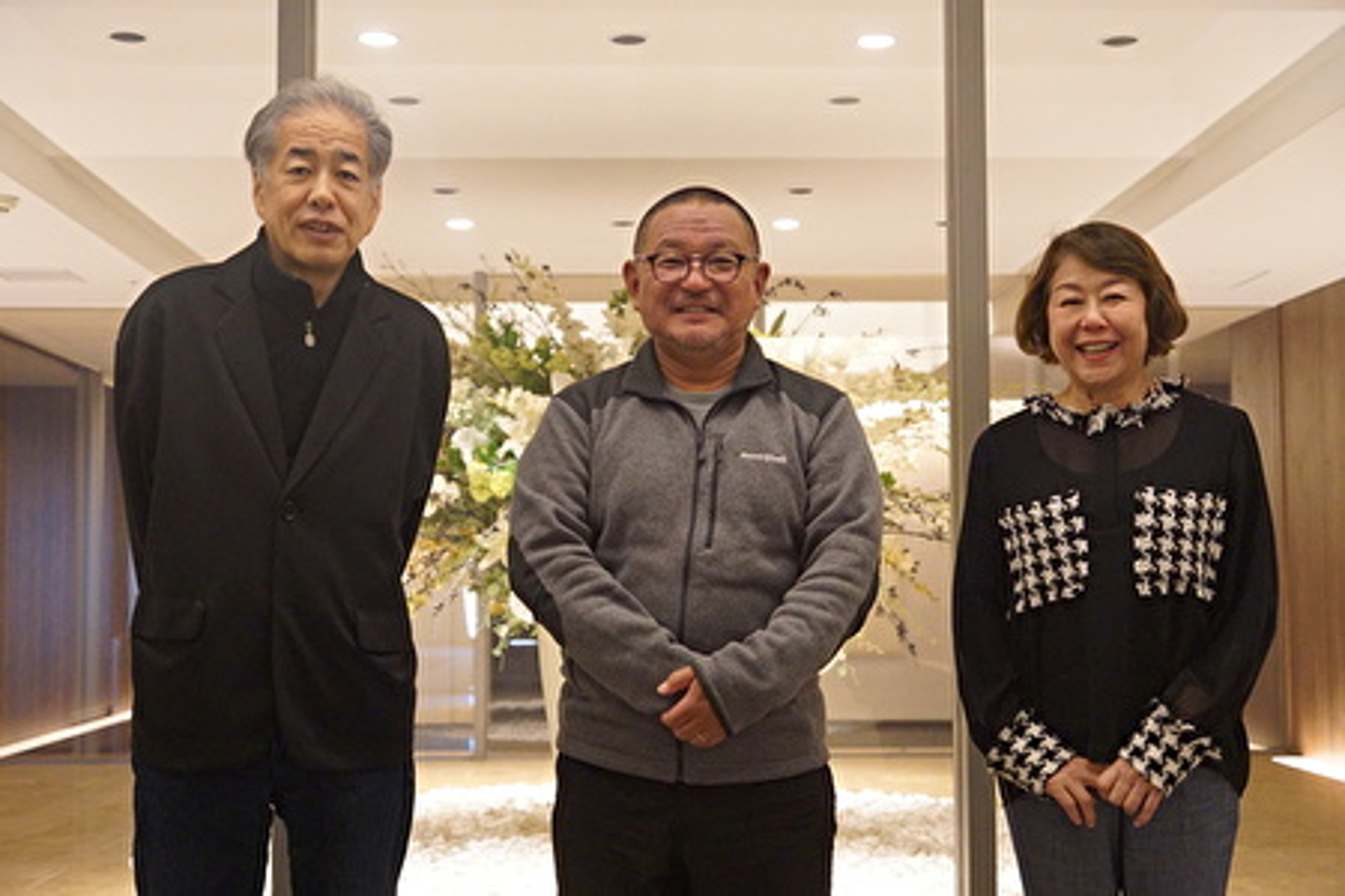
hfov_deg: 43.6
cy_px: 448
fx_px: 1681
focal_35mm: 45
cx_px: 672
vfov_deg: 29.9
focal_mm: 30
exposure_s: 1/160
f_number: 2.8
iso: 3200
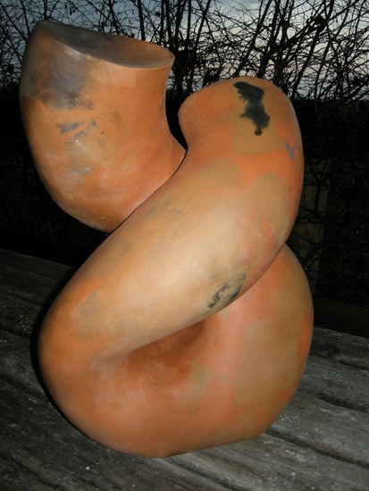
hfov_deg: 40.7
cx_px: 184
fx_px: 497
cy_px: 246
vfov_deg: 52.6
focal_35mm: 35
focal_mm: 7.5
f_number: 2.7
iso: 64
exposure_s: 1/60
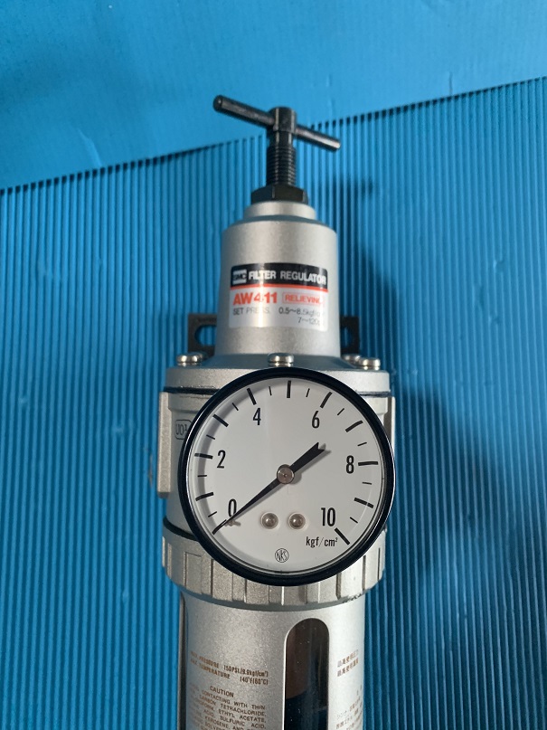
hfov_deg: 53.1
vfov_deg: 67.3
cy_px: 365
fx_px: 548
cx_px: 274
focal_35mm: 26
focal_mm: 4.25
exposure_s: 1/60
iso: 250
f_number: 1.8
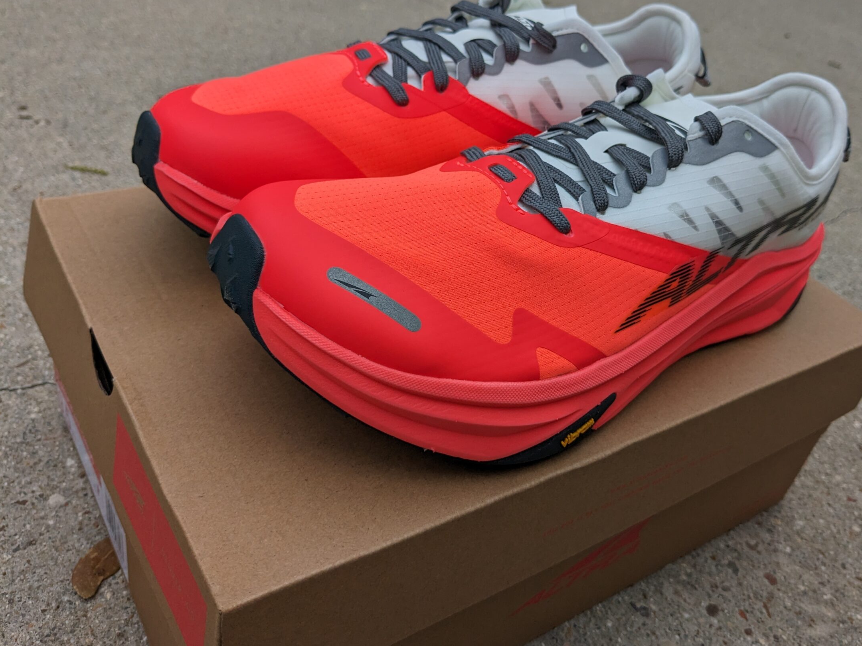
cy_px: 270
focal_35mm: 32
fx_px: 797
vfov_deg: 44.0
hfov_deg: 56.5
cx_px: 509
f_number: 1.73
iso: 64
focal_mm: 4.38
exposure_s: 1/4673
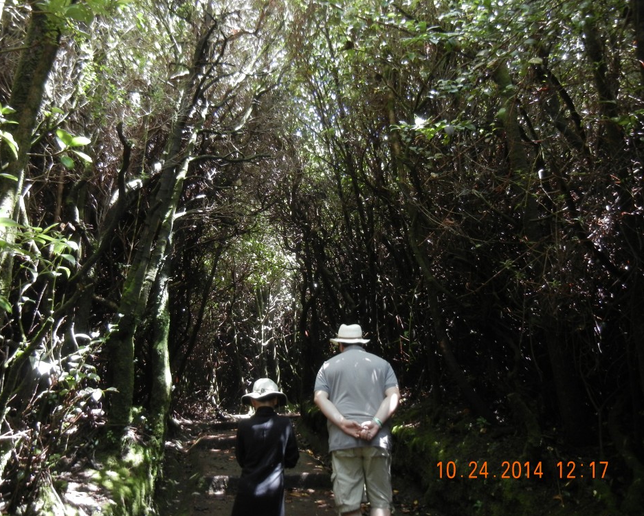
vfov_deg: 45.8
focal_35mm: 32
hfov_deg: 55.6
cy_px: 261
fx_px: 610
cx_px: 300
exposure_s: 1/40
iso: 400
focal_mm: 5.4
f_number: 3.5
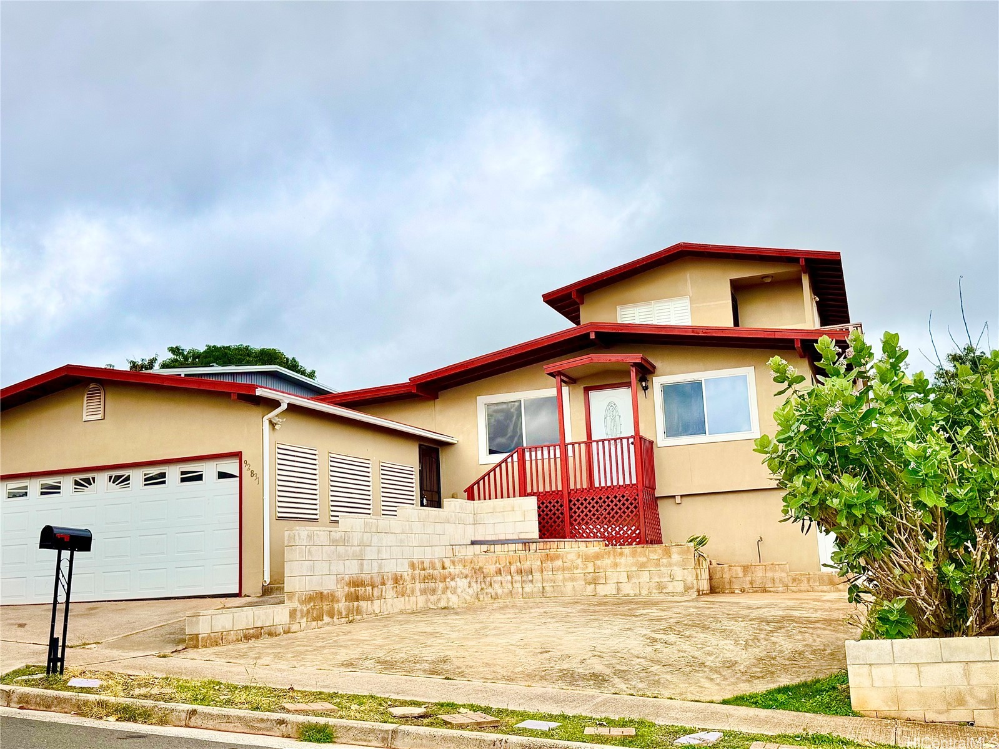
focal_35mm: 24
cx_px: 500
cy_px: 374
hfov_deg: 71.6
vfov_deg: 56.8
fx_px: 693
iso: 80
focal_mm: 6.76
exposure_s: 1/2252
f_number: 1.78
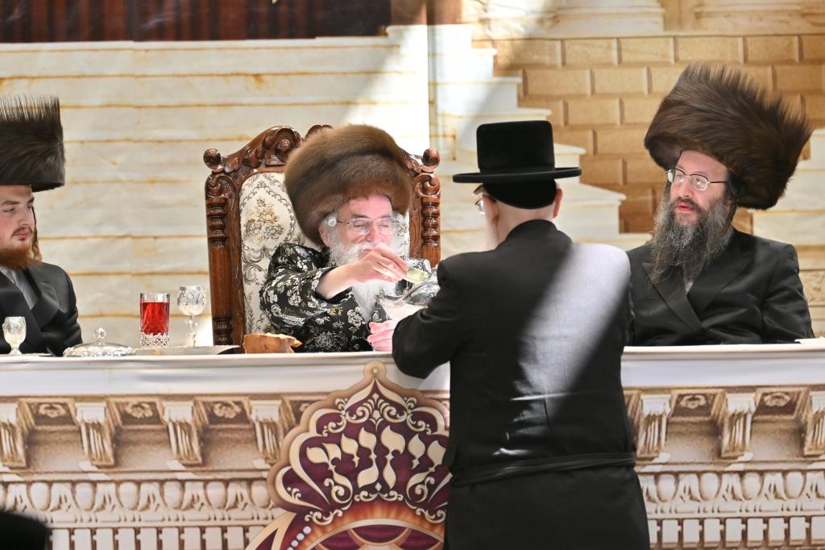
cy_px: 275
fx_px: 5498
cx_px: 412
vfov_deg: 5.7
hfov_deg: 8.6
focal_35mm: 240
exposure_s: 1/500
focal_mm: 160
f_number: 2.8
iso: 250
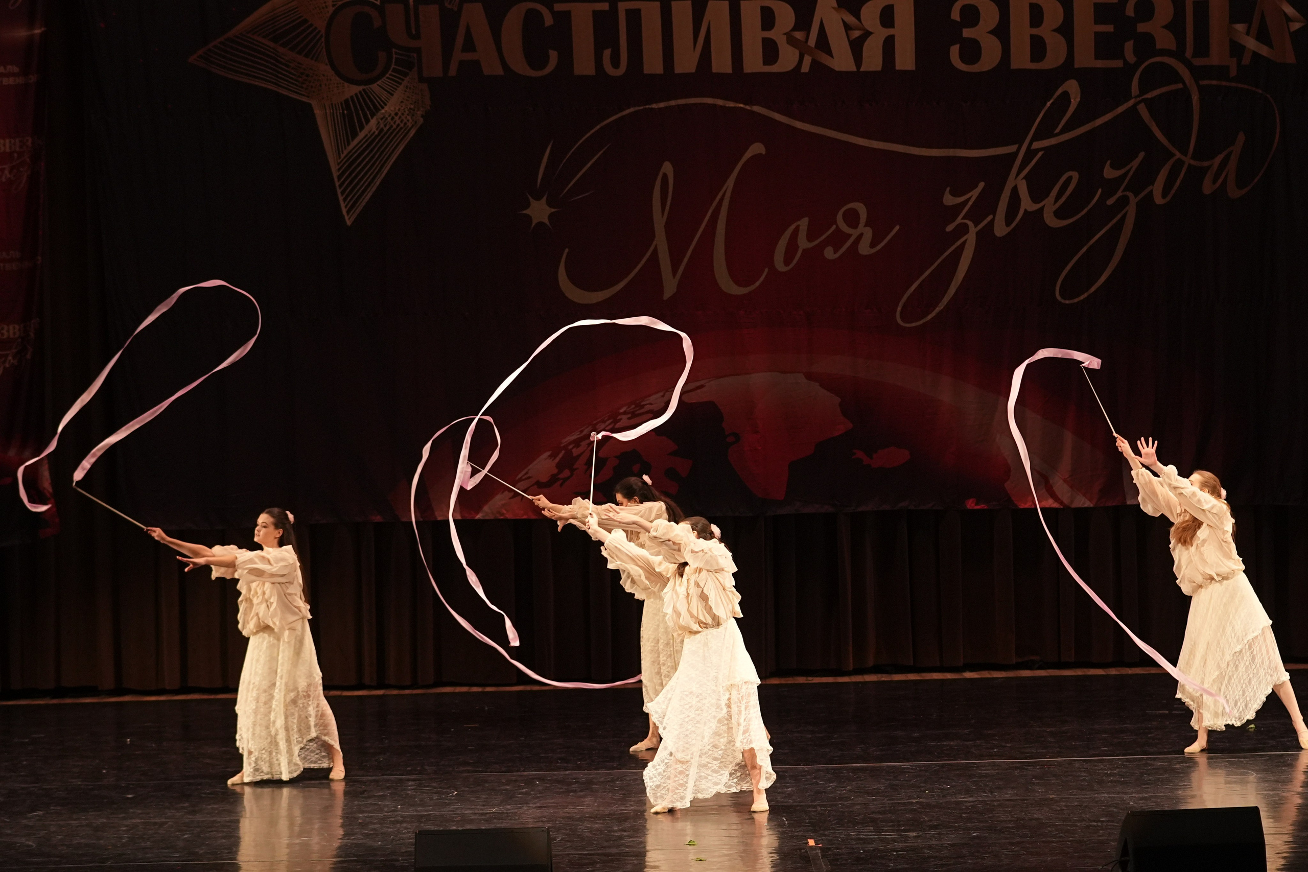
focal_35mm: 115
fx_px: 4178
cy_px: 436
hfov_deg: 17.8
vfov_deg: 11.9
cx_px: 654
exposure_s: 1/400
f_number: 2.8
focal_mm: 77
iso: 2000
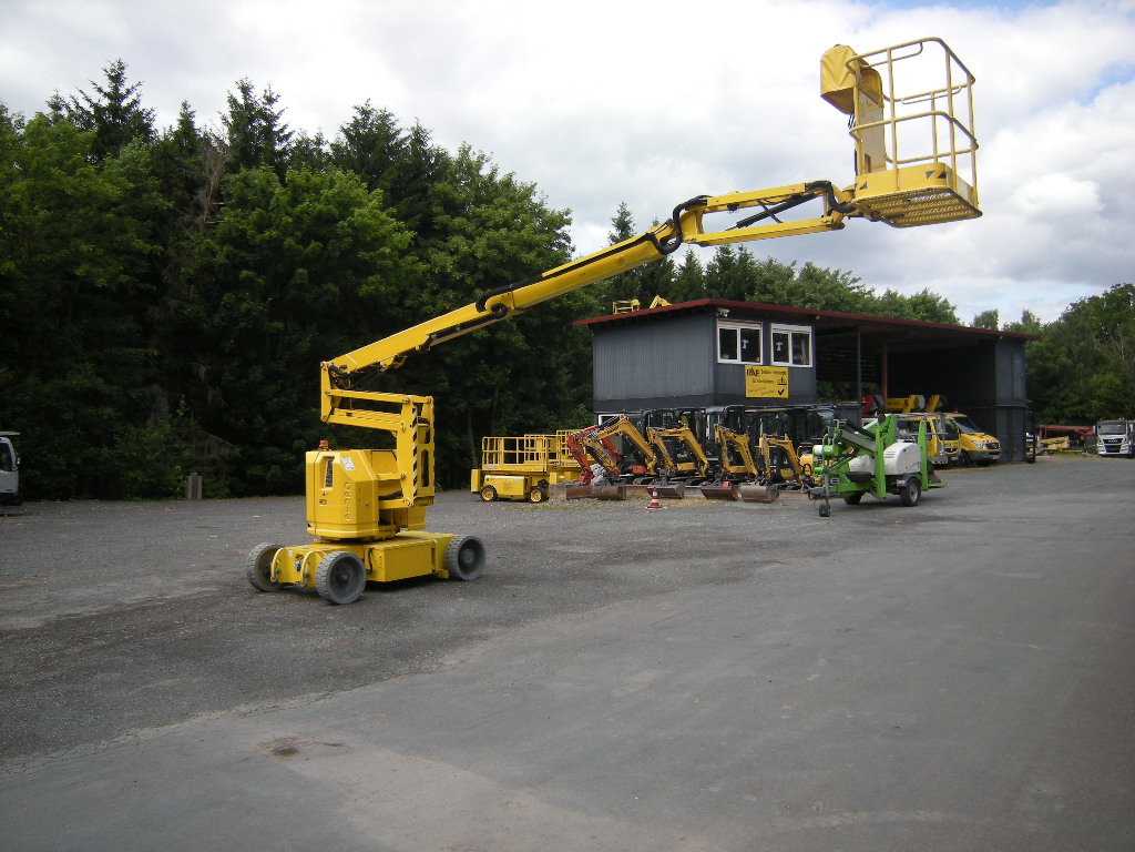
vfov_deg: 49.7
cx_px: 568
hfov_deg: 63.4
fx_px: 918
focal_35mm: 28
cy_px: 426
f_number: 5.6
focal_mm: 4.7
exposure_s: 1/174
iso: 64
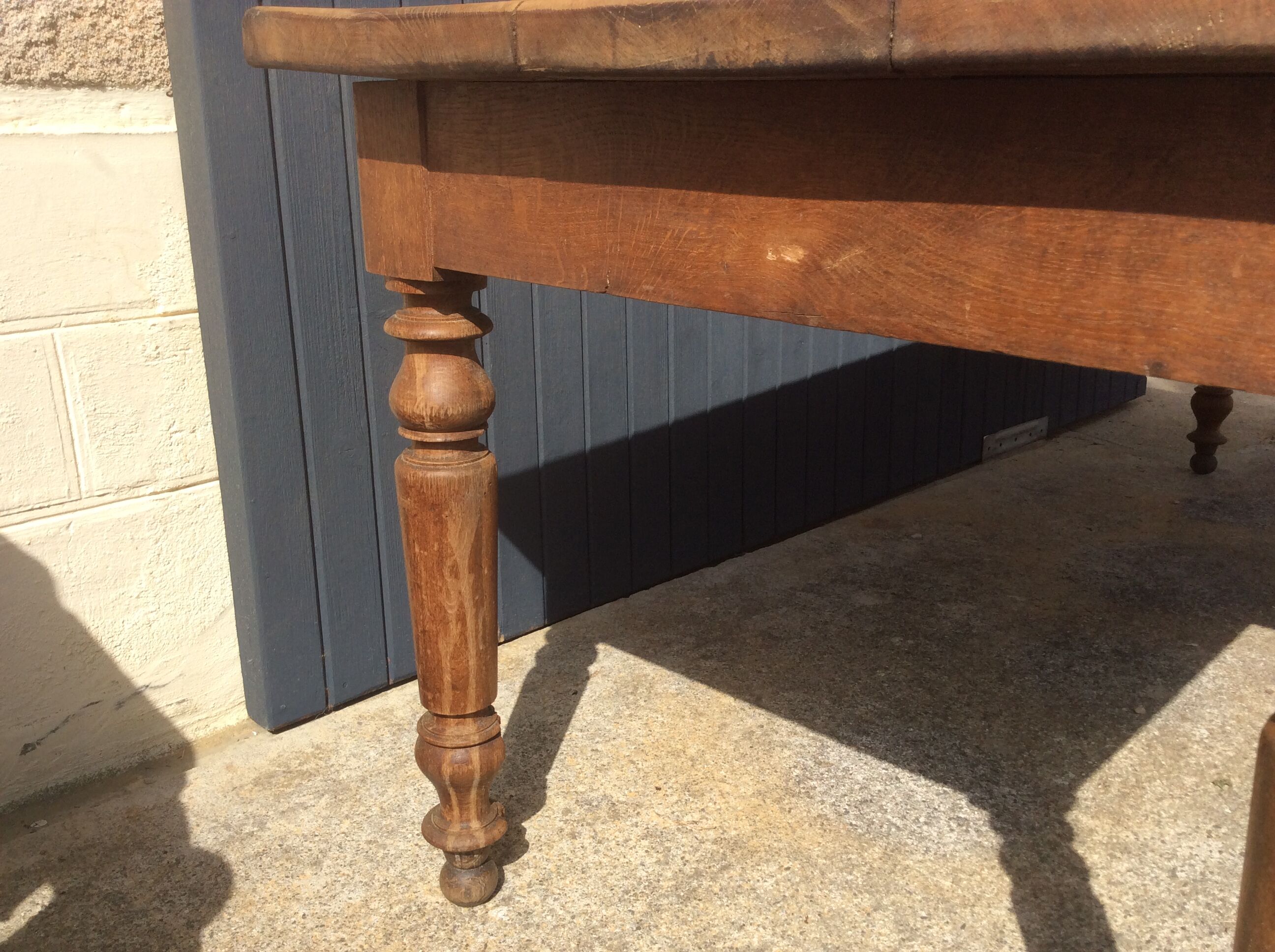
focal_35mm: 32
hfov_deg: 56.9
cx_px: 638
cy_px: 476
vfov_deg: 44.1
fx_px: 1177
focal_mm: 3.3
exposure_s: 1/1244
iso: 32
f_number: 2.4
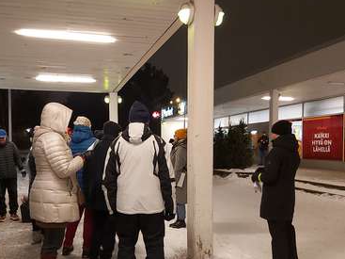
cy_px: 160
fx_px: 339
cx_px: 156
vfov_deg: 41.5
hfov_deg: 53.9
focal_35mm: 34
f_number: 1.7
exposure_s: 1/33
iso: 250
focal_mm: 3.92
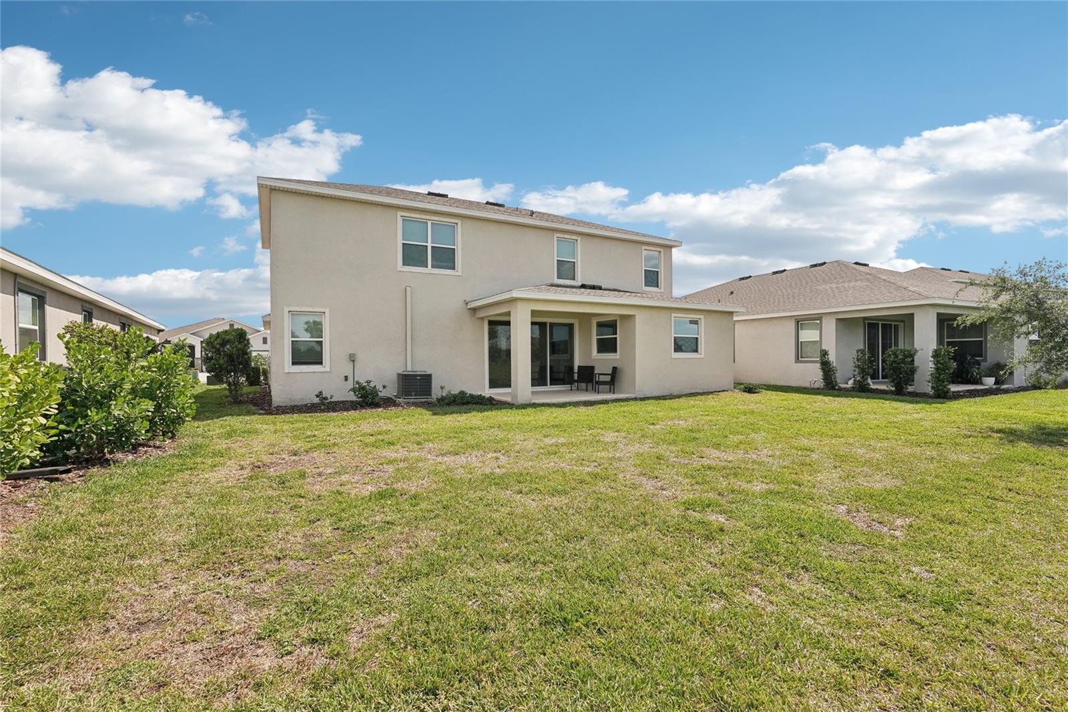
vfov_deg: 73.7
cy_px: 356
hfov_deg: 96.7
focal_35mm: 16
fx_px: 475
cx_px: 534
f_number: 8
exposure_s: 1/1000
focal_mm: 16
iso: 400
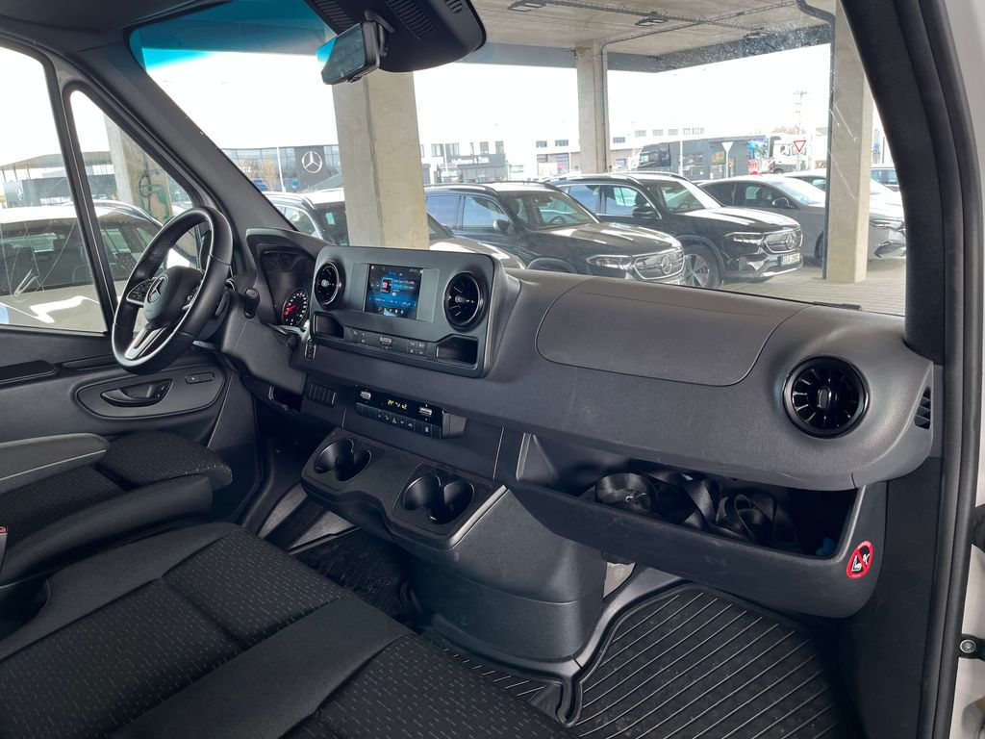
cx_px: 492
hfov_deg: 67.3
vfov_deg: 53.1
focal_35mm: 26
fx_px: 740
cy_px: 370
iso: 50
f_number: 1.6
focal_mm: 5.1
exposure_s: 1/122
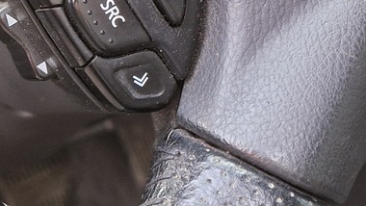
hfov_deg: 21.0
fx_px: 922
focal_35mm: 95
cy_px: 12
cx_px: 431
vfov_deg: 12.6
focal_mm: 5.4
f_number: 1.8
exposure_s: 1/100
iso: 160
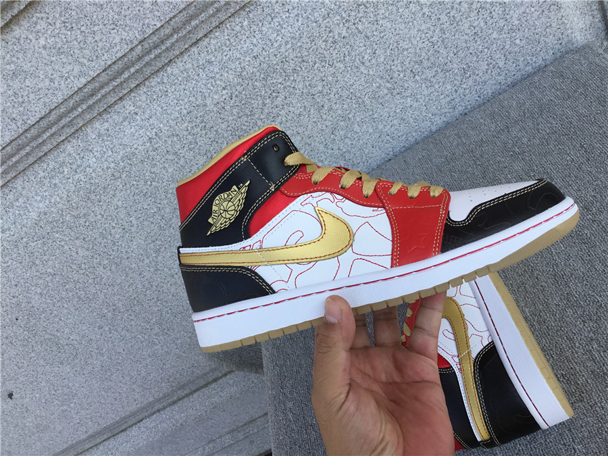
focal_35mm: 31
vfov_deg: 45.4
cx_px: 304
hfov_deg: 58.4
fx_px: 544
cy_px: 228
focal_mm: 3.3
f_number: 2.4
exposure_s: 1/429
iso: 25
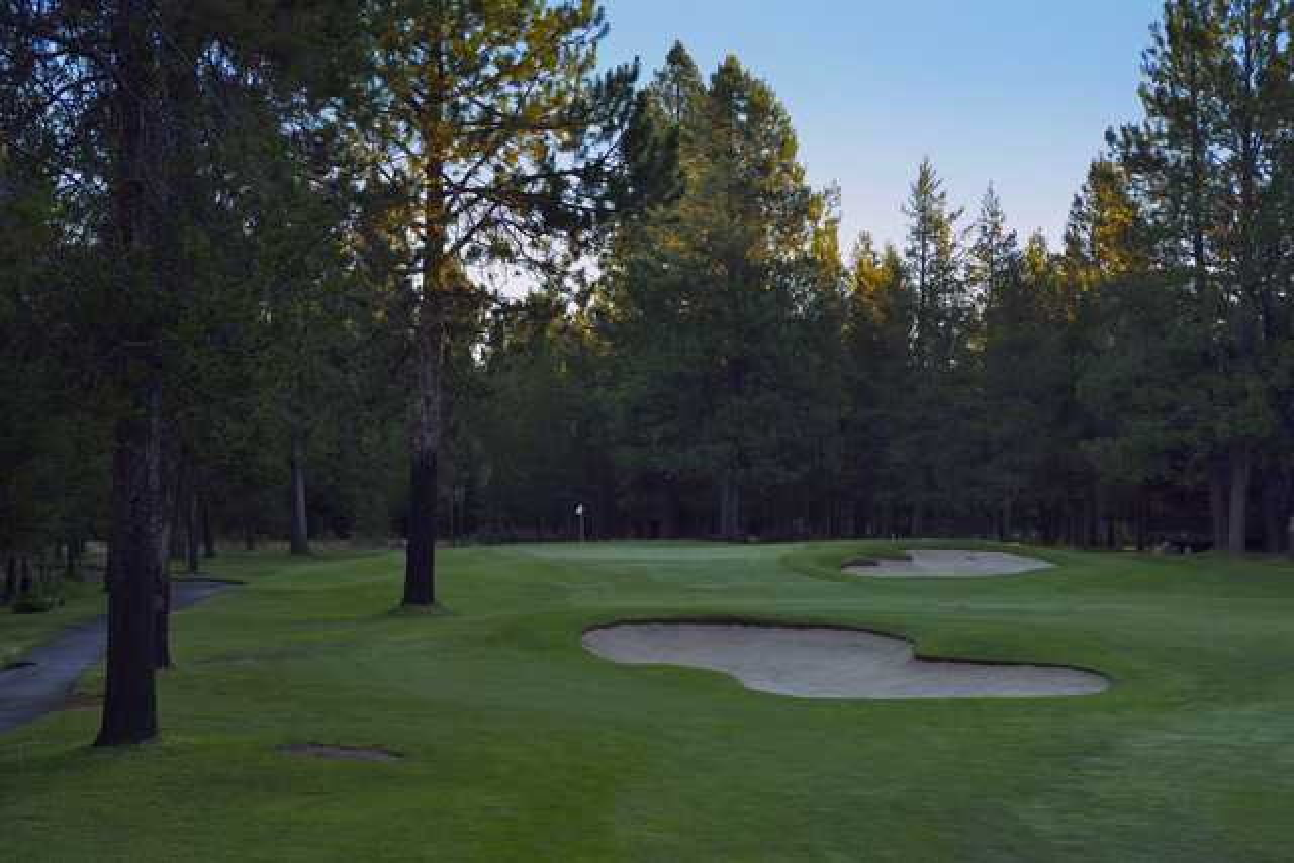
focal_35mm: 70
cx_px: 647
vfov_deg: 19.5
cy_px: 432
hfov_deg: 28.8
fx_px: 2517
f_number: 7.1
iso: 400
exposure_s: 1/125
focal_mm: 70
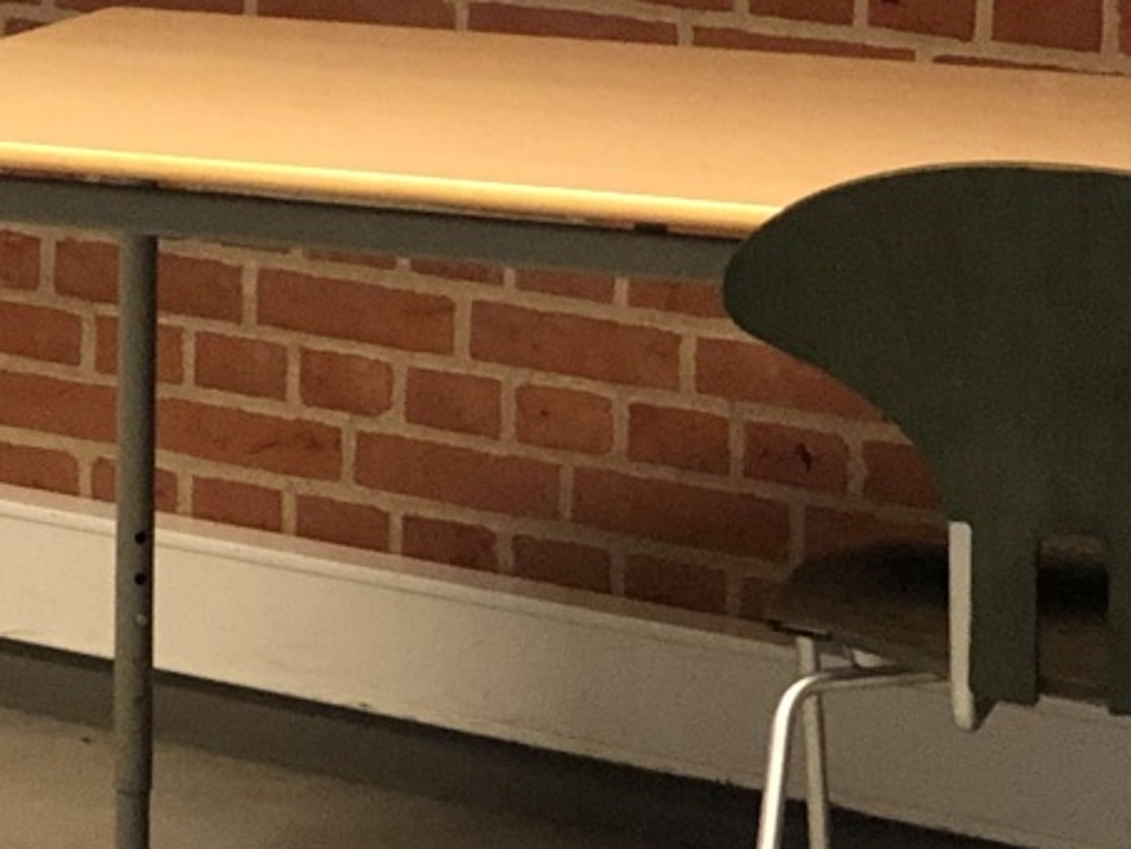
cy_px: -272
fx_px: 7680
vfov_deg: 6.3
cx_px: -859
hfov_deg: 8.1
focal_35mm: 235
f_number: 2.4
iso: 160
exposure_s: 1/20
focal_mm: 6
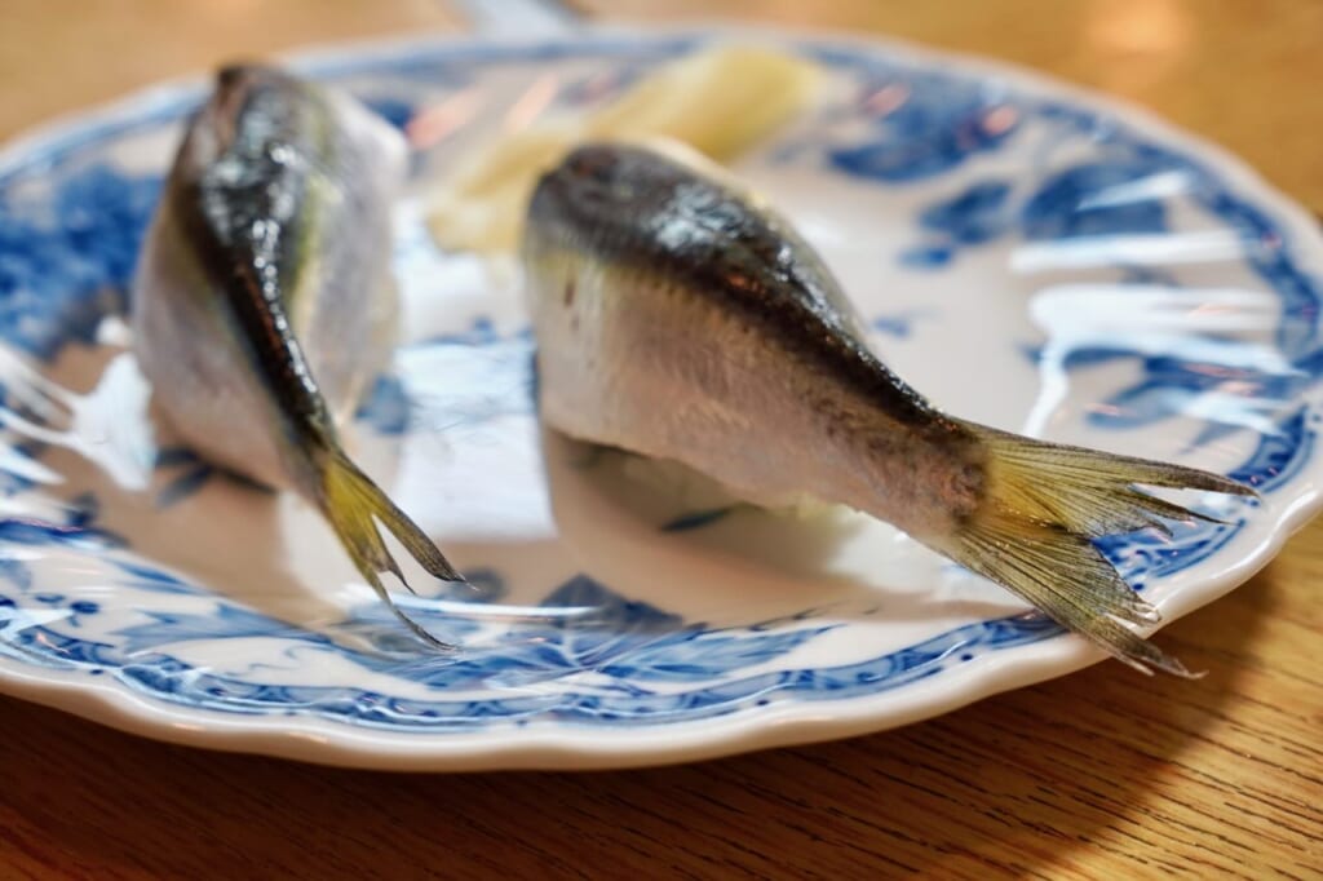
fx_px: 2309
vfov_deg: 21.6
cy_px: 440
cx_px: 662
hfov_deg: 32.0
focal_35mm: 63
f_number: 6.3
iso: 640
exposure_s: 1/15
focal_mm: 41.9
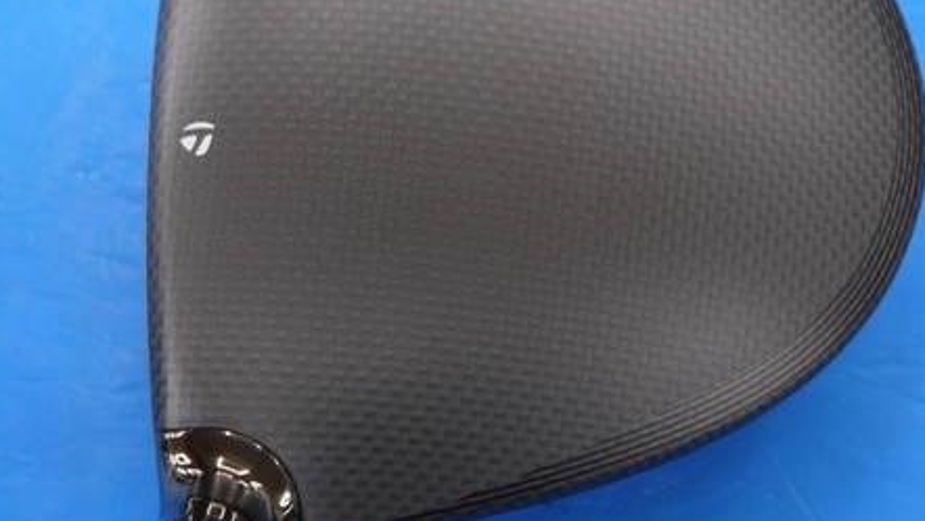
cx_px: 427
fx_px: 2552
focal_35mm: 104
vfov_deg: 11.6
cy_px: 146
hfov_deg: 20.5
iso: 400
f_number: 5.2
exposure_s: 1/60
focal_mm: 33
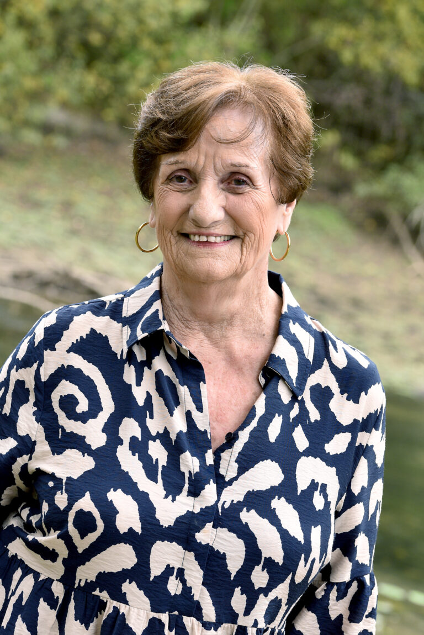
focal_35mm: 105
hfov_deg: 13.1
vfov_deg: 19.4
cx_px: 212
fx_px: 1853
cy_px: 318
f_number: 8
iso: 400
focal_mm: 105
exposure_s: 1/125
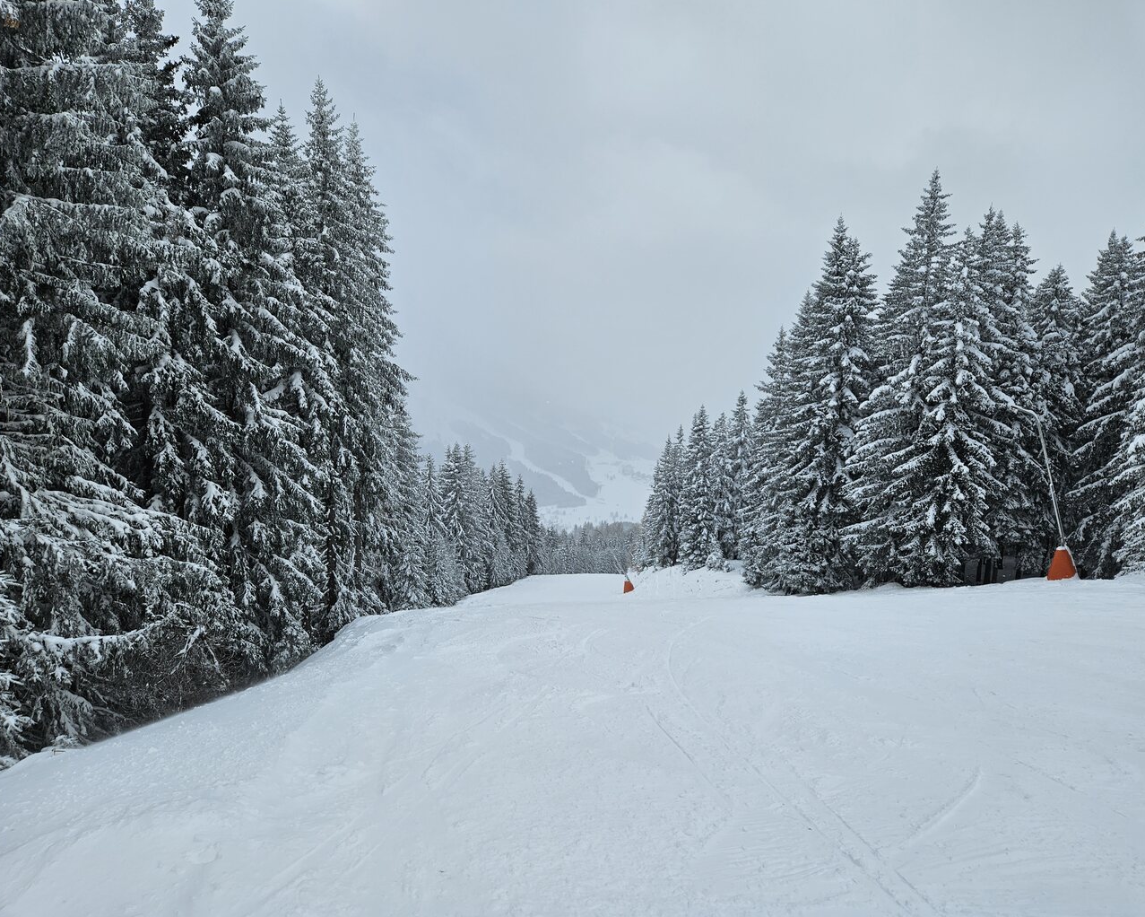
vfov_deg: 58.8
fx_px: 813
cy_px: 458
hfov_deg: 70.2
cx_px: 604
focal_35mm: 24
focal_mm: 5.4
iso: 25
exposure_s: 1/1946
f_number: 1.8
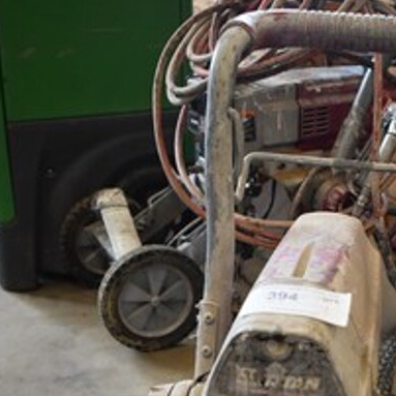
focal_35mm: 73
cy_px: 388
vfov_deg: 22.8
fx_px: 945
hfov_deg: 23.4
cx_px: 304
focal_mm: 24
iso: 800
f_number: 3.8
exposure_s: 1/125
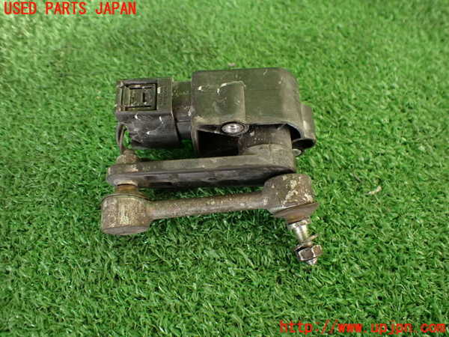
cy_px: 168
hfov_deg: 60.0
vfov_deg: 46.8
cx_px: 224
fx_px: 389
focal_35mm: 30
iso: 320
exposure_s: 1/125
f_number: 2.3
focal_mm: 5.4
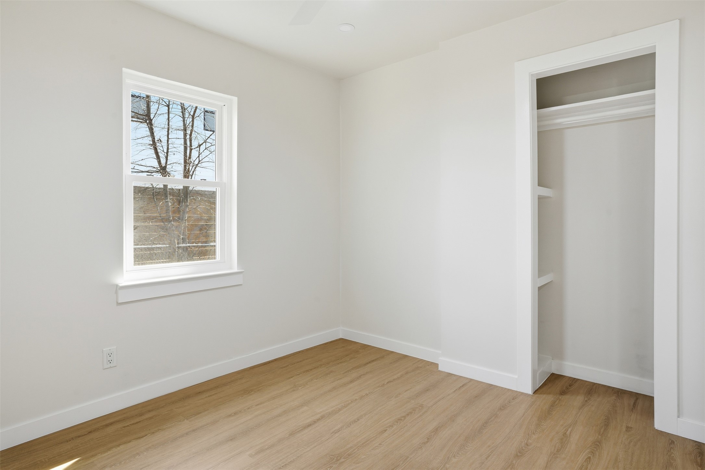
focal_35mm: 20
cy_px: 235
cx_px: 352
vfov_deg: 61.9
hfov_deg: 84.0
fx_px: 392
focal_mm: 20
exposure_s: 1/640
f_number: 9
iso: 125
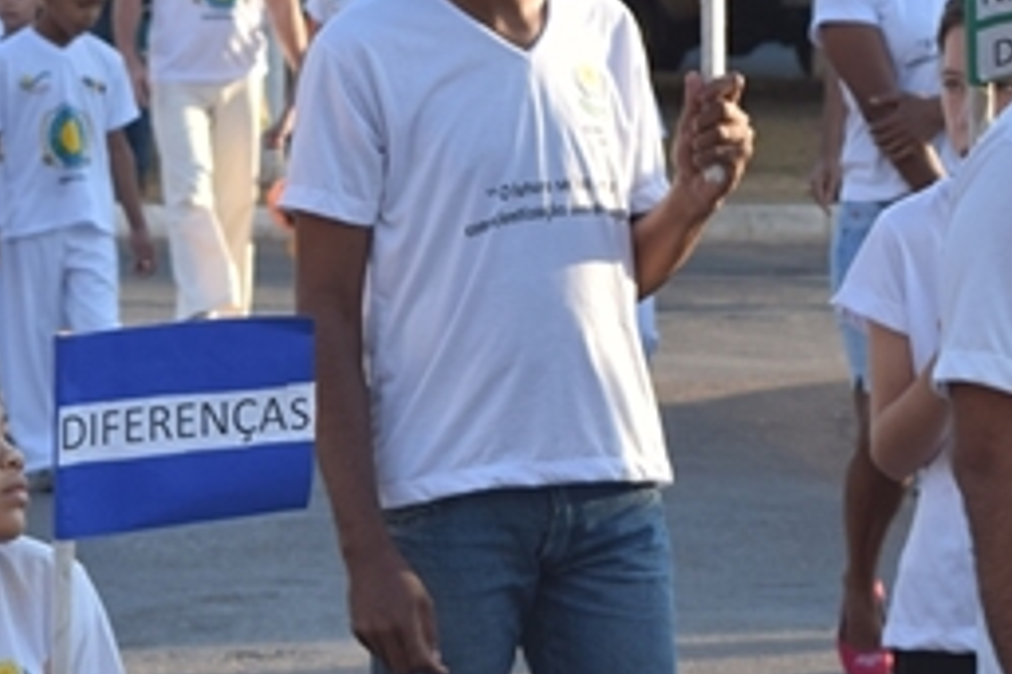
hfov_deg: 7.1
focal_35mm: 289
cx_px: -236
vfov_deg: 4.7
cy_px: 650
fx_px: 8112
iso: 100
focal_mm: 55
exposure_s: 1/200
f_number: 5.6
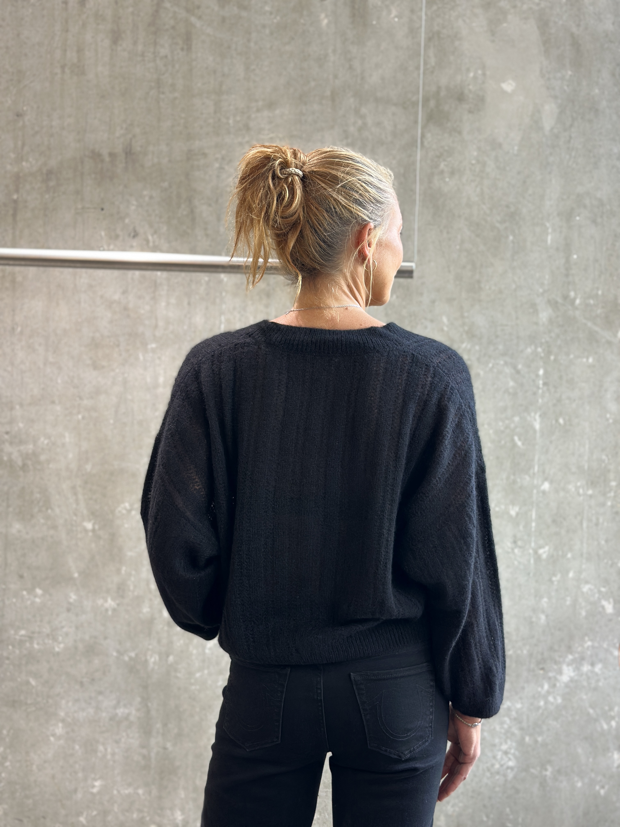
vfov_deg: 39.7
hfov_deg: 30.3
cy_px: 414
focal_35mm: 48
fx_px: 1146
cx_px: 310
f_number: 1.78
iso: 100
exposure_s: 1/50
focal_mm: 6.86
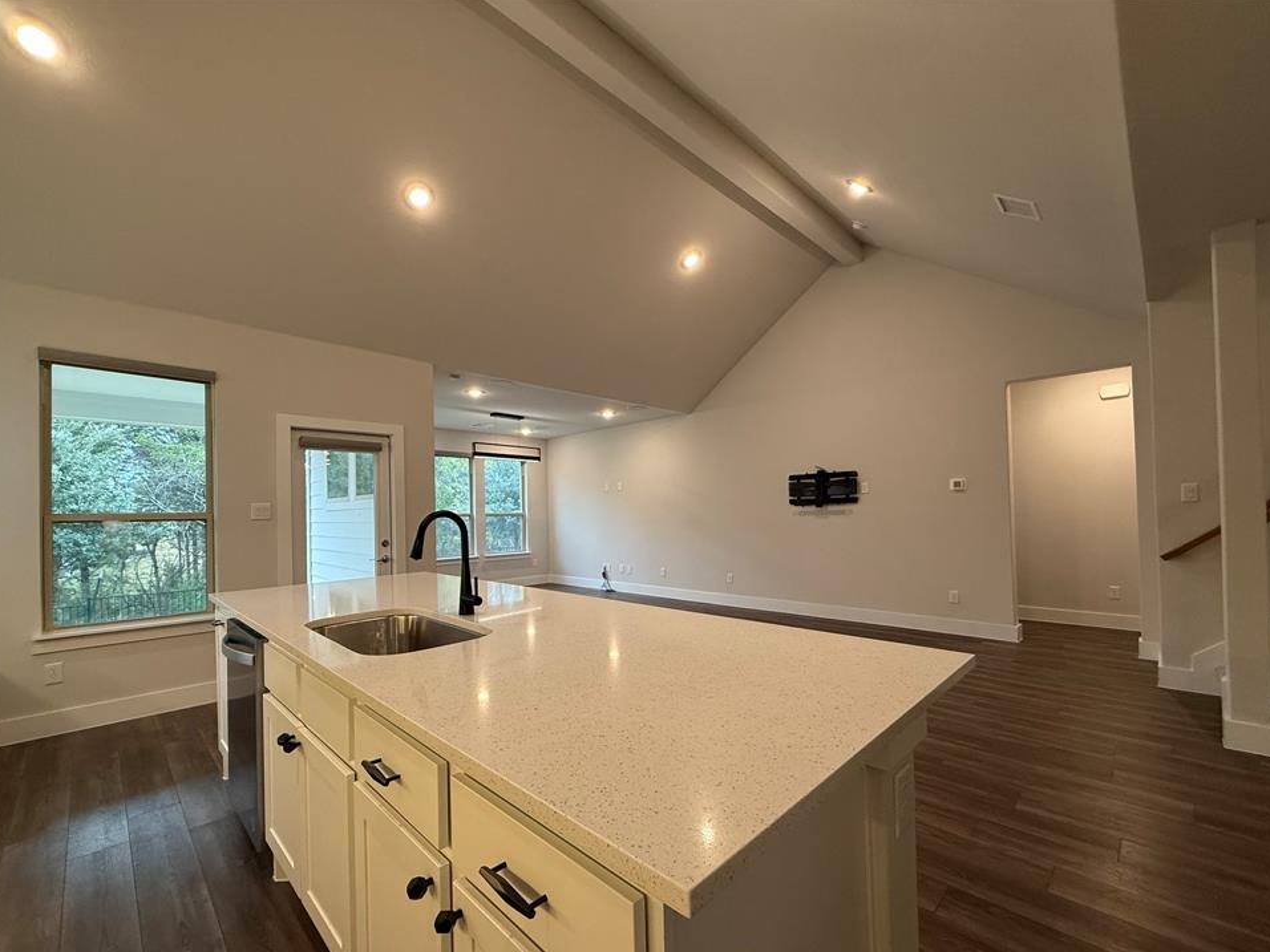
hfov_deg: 98.2
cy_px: 506
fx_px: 550
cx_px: 628
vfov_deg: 81.7
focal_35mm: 15
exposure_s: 1/120
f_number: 2.2
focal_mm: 2.22
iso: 250
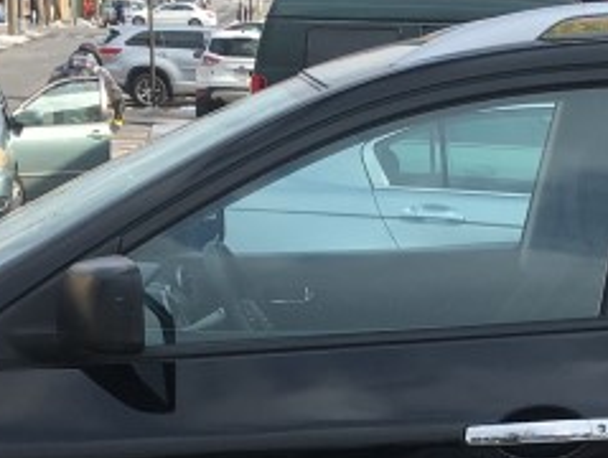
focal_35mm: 124
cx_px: 491
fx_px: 2181
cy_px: 562
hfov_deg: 15.8
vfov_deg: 11.7
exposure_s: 1/836
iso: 25
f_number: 2.2
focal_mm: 4.15
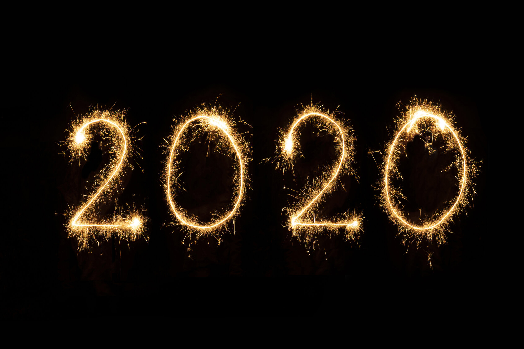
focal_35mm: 45
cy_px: 174
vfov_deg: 29.9
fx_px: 655
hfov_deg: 43.6
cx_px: 262
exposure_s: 2.5
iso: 100
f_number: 6.3
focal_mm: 45
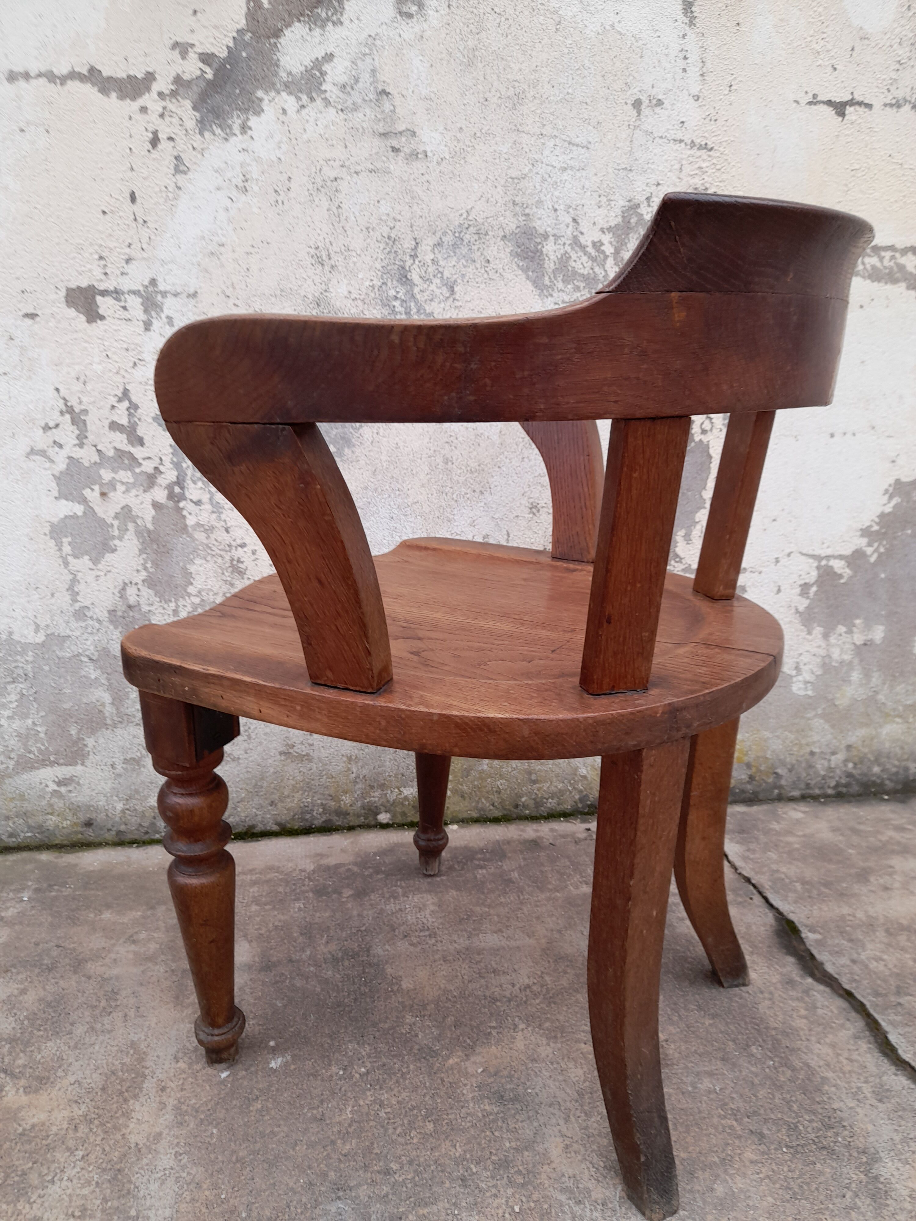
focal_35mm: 25
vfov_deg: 69.4
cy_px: 610
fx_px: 882
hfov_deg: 54.9
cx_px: 458
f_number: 2
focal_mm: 4.6
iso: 40
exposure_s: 1/100
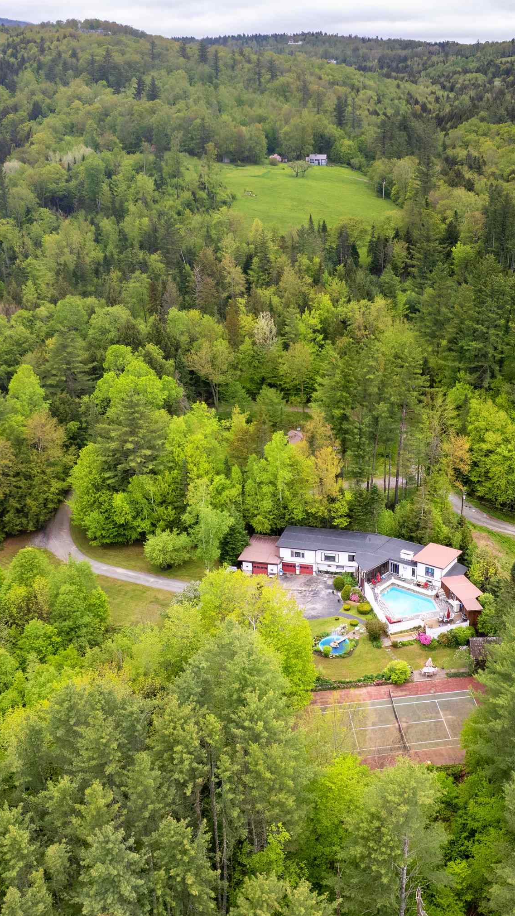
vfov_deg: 56.6
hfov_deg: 33.4
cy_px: 455
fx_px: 850
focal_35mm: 35
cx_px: 349
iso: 130
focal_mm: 8.38
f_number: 2.8
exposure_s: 1/60
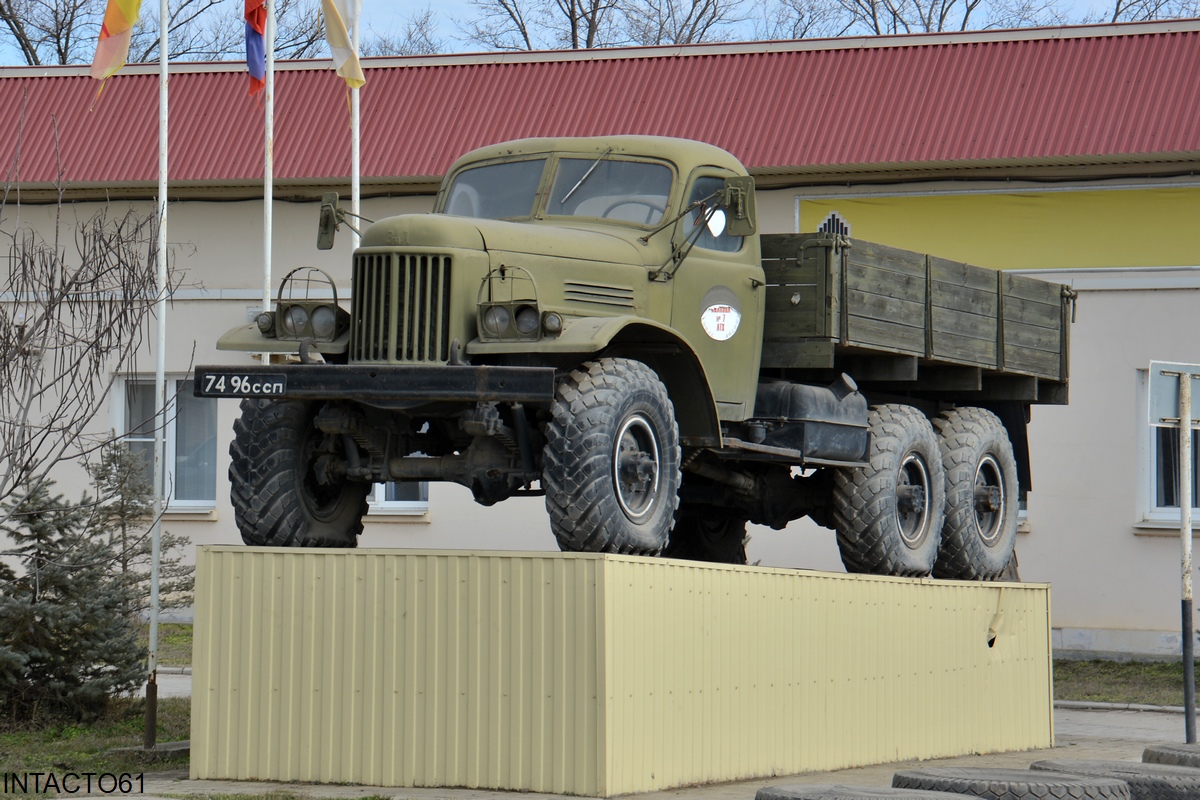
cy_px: 400
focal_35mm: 112
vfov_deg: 12.2
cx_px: 600
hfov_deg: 18.2
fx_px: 3750
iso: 125
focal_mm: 75
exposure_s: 1/250
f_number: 8
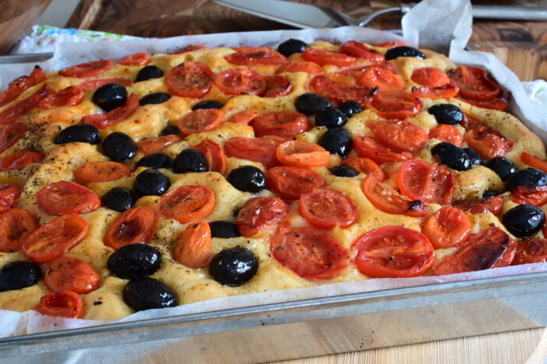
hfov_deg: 38.2
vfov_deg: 26.0
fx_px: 790
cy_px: 181
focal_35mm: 52
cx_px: 269
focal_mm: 34
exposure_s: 1/5
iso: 640
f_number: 11
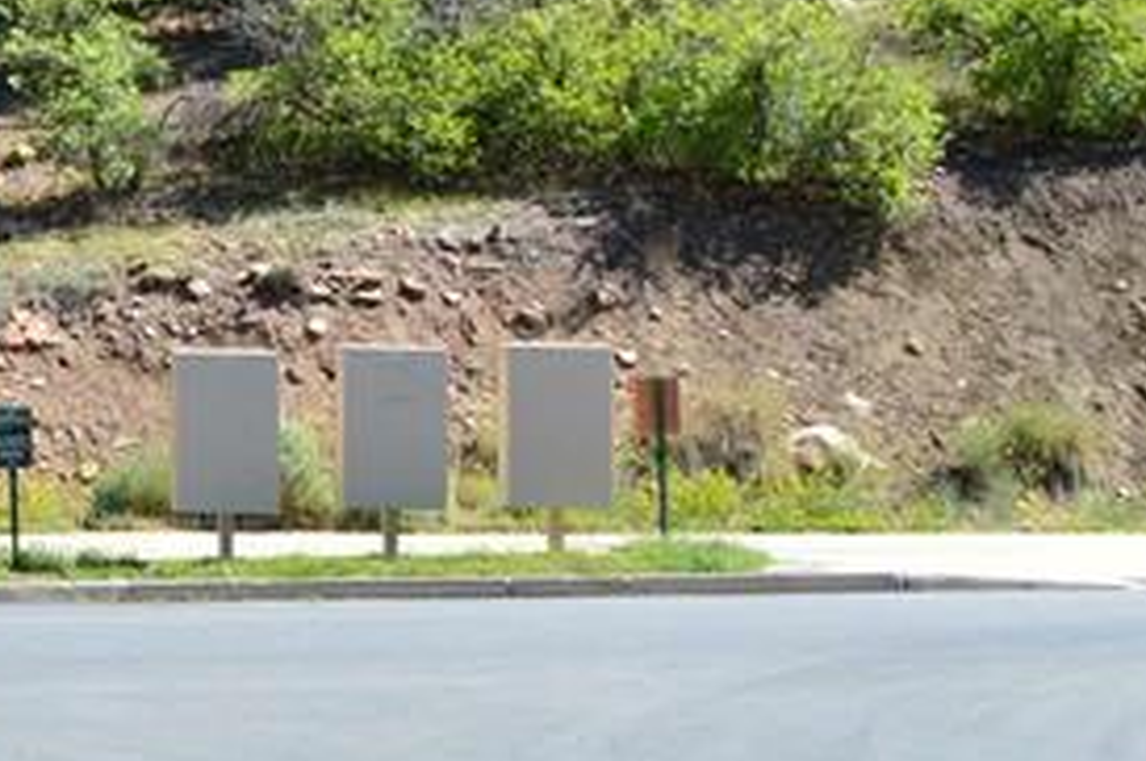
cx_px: -661
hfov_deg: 17.7
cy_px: -117
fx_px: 3211
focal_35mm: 101
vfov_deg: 13.2
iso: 400
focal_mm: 18
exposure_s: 1/250
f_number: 10
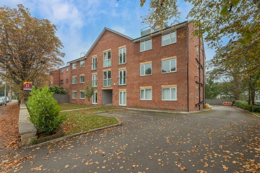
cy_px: 86
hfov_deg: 96.8
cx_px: 130
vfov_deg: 73.7
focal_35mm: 16
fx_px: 115
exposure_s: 1/60
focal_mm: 16
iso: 200
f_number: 8
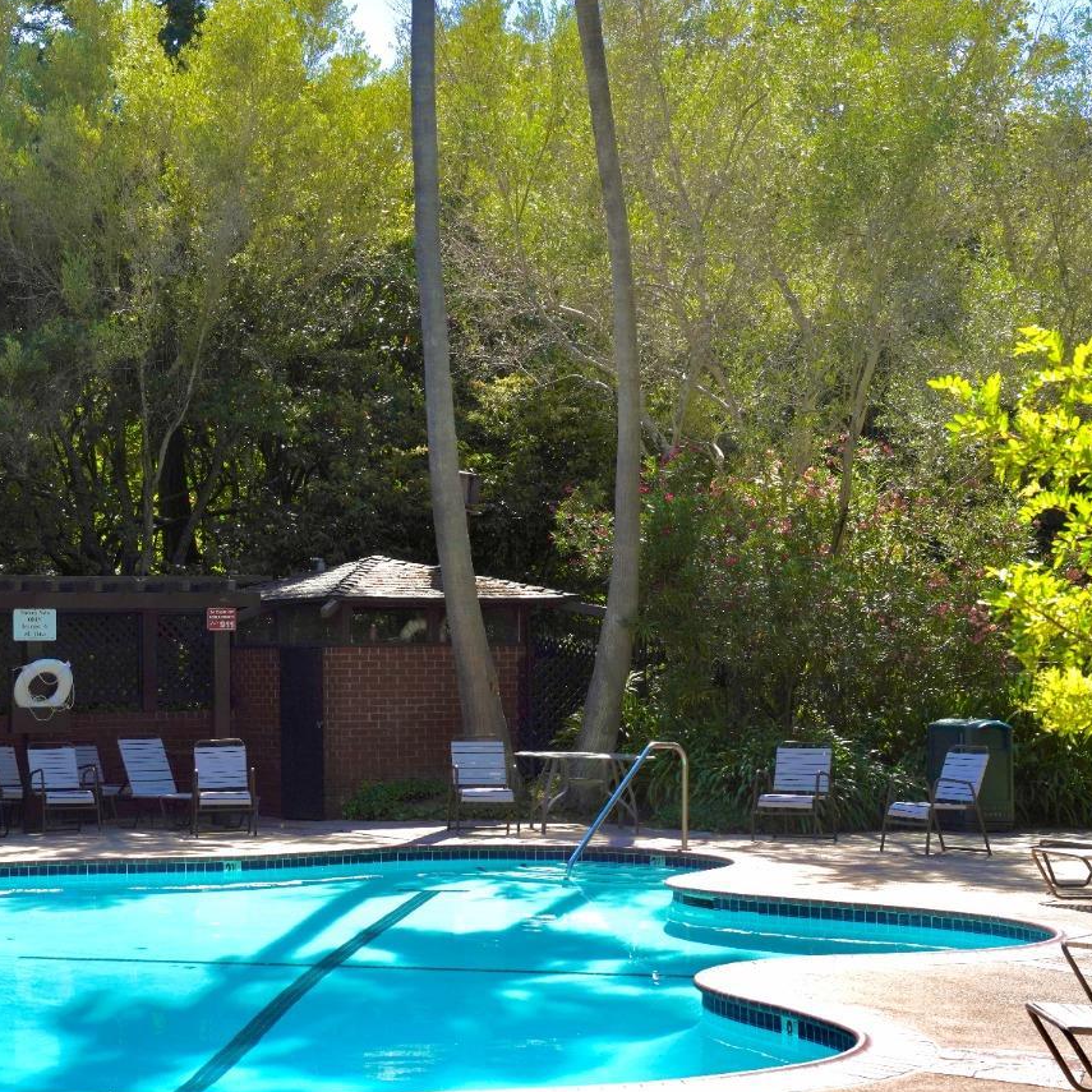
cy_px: 580
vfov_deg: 21.1
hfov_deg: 20.9
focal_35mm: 82
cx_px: 217
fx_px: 2927
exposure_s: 1/800
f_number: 8
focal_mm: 55
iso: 400
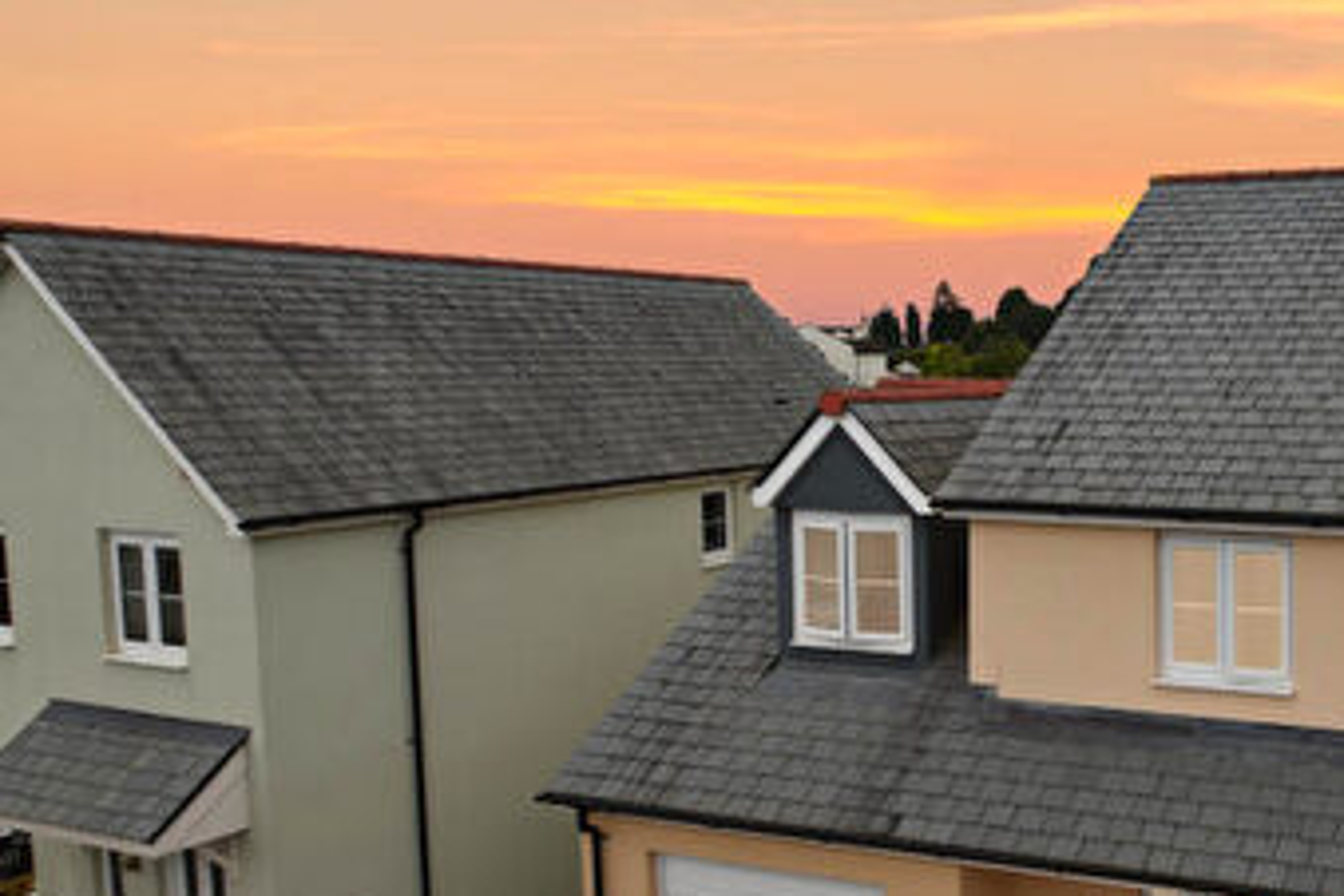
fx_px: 1270
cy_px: 450
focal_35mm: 34
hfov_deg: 47.8
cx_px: 1292
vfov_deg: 38.8
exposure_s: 1/200
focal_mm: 11
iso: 100
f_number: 8
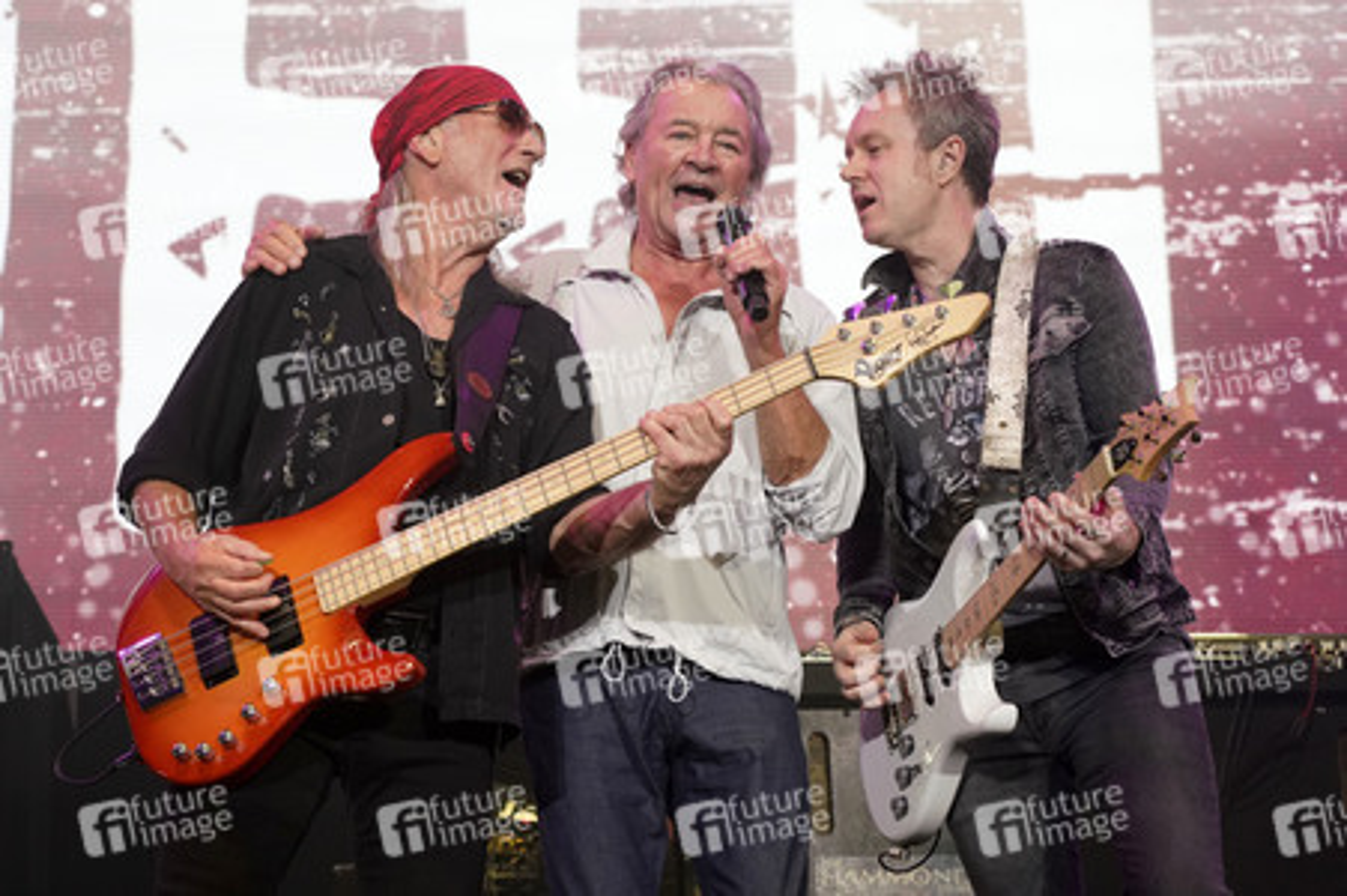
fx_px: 2131
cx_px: 674
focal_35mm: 57
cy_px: 448
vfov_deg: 23.7
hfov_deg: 35.1
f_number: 5.6
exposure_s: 1/400
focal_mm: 57
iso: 1600
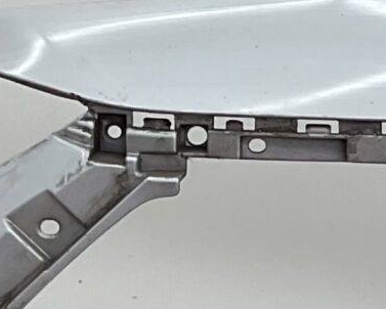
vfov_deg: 8.0
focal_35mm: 192
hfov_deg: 9.4
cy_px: 246
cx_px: 790
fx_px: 2195
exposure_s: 1/125
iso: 16
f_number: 1.8
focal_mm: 3
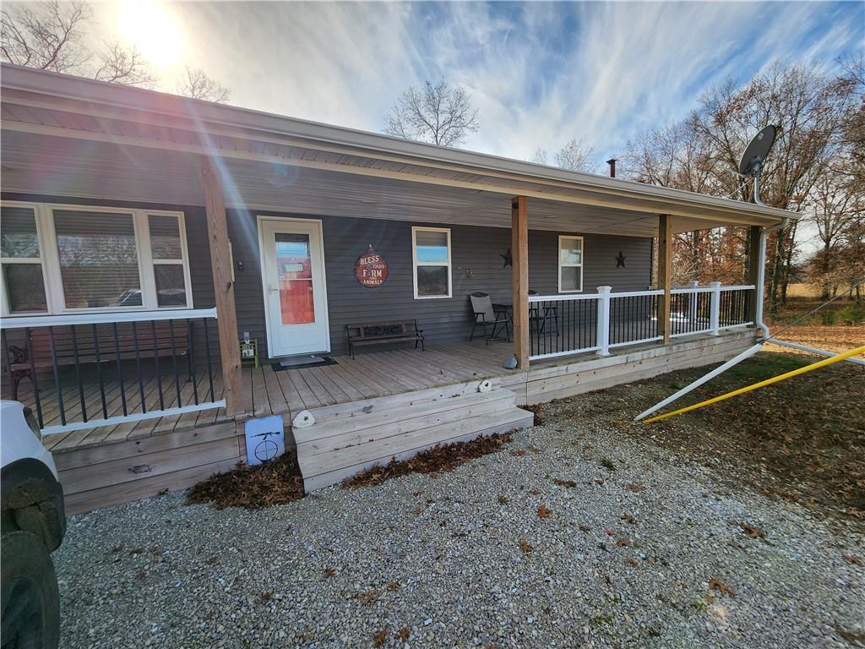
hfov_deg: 106.2
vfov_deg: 89.9
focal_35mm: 13
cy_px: 324
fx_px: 325
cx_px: 432
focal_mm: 2.2
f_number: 2.2
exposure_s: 1/1276
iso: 50
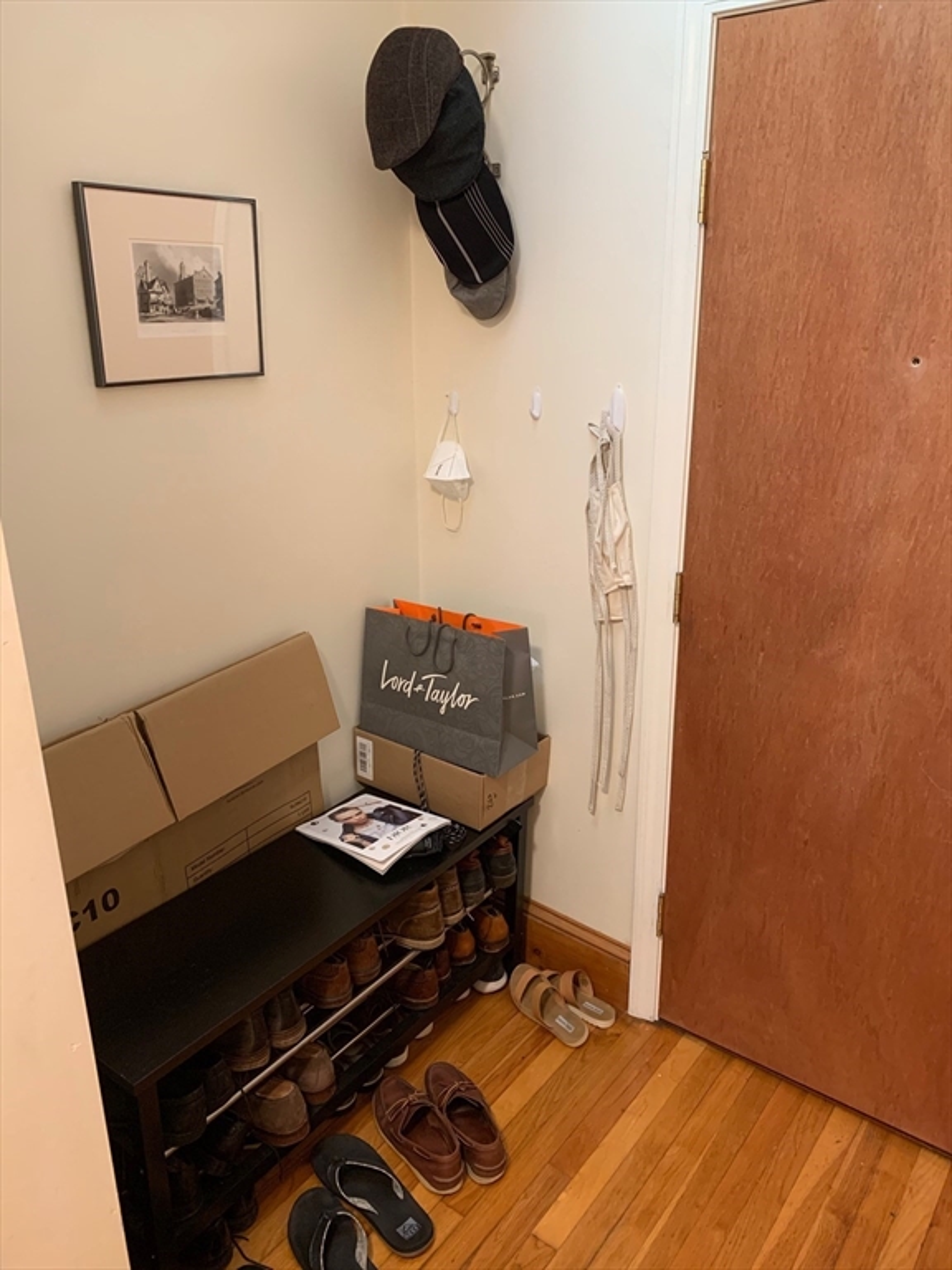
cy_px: 635
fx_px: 953
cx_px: 476
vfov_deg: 67.3
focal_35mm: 26
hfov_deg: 53.1
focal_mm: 4.25
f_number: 1.8
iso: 250
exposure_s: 1/40
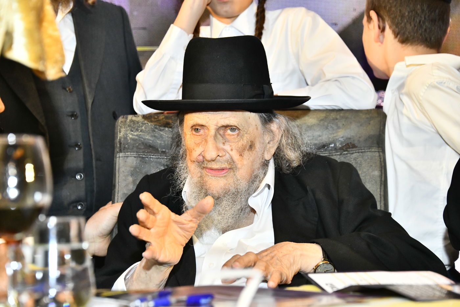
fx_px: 1341
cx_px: 230
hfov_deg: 19.5
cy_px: 154
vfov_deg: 13.0
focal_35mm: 105
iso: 3200
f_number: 5.6
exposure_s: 1/160
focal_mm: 105
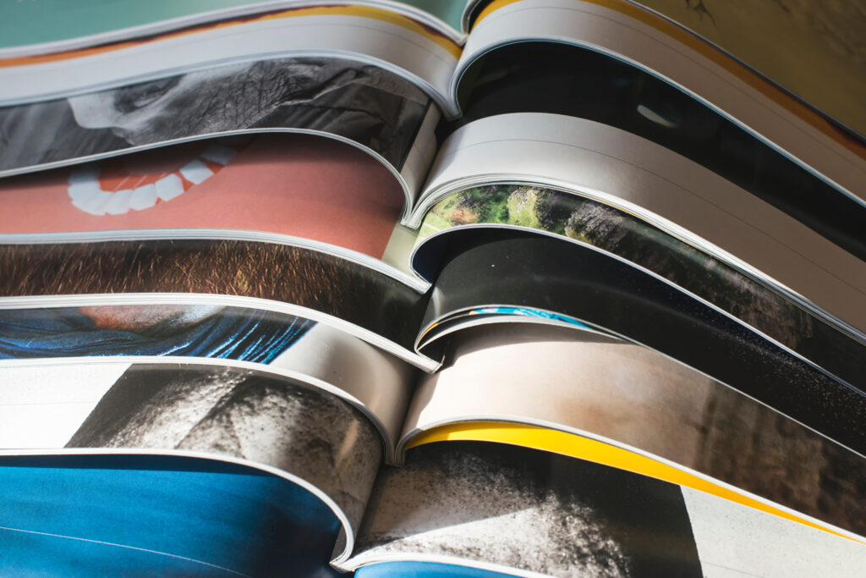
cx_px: 433
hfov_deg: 39.6
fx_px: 1203
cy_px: 289
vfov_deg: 27.0
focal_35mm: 50
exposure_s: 1/200
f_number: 5.6
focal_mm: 50
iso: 1600
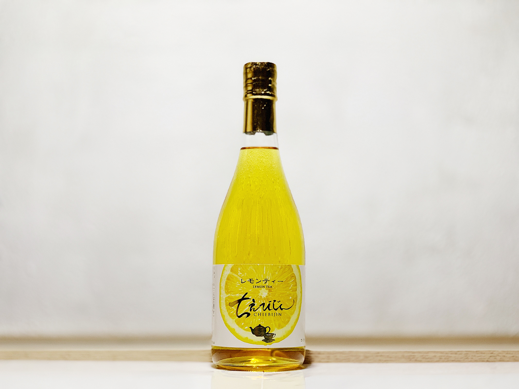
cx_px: 260
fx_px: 780
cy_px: 194
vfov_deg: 28.0
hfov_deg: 36.8
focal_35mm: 52
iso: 125
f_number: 2.4
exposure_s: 1/112
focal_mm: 6
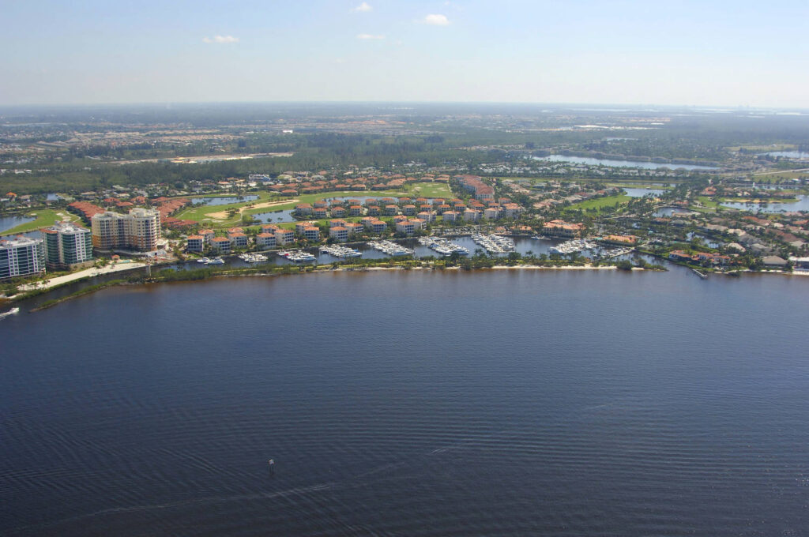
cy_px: 268
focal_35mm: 36
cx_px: 404
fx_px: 808
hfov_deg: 53.2
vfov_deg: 36.8
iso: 400
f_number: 7.6
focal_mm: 24
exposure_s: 1/1000
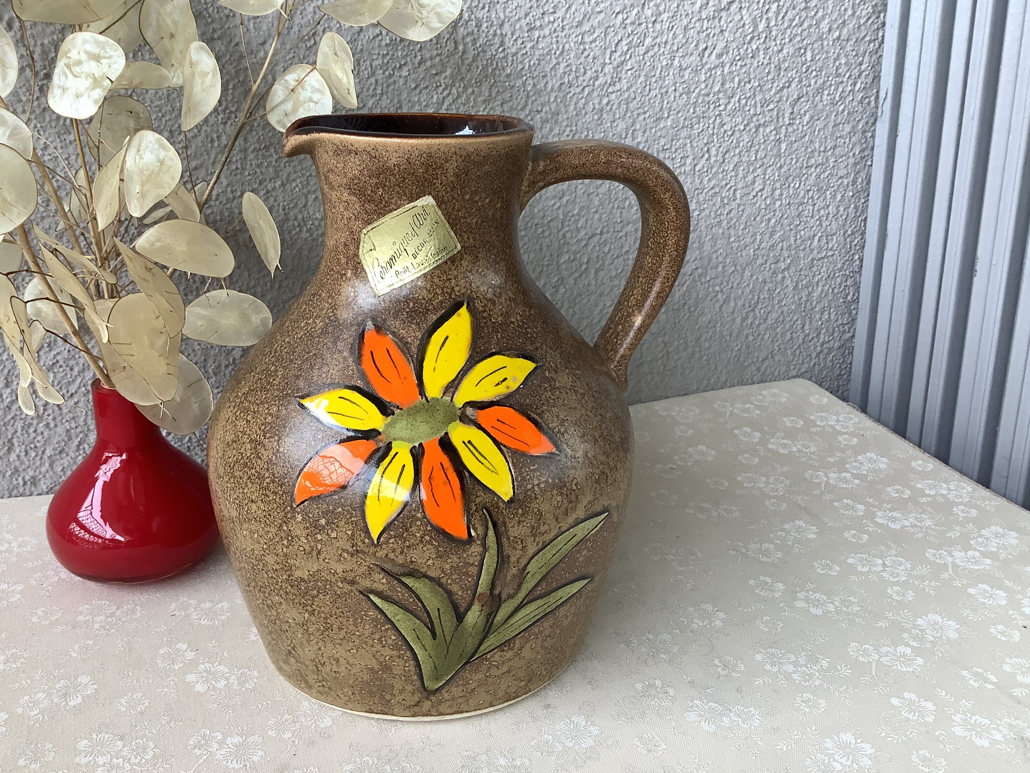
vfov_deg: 44.2
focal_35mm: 32
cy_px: 381
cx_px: 503
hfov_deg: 56.8
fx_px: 952
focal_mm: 3.3
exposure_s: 1/60
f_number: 2.4
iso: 50
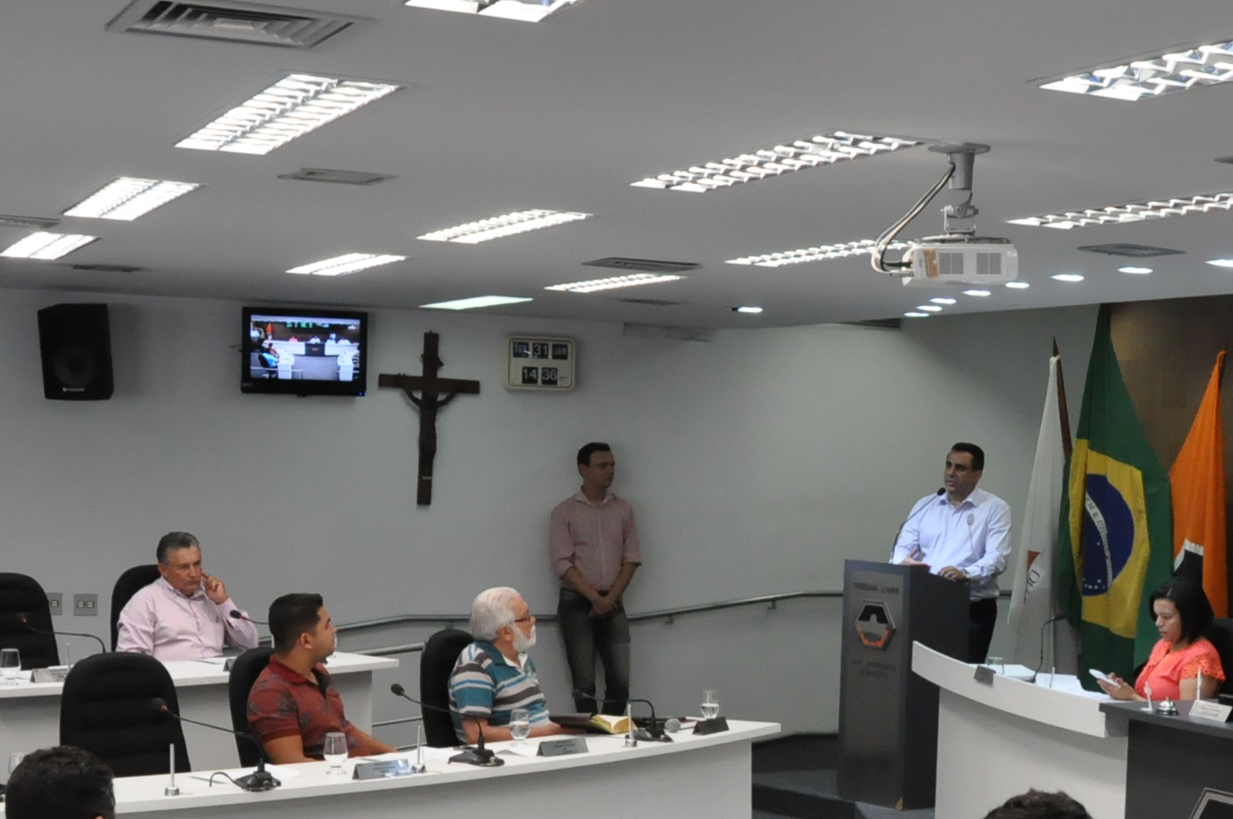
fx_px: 2087
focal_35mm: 61
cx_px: 1015
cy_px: 680
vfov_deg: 21.9
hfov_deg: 31.9
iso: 2000
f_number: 9
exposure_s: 1/80
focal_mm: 18
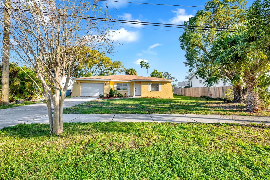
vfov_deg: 81.2
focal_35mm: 14
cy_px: 90
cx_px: 135
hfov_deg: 104.3
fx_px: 105
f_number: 6.3
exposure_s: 1/640
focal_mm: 14
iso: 250
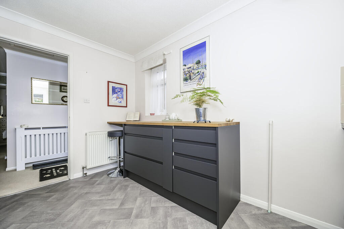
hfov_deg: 104.2
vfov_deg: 81.2
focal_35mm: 14
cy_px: 114
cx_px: 172
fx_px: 134
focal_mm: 14
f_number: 7.1
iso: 320
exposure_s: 1/125
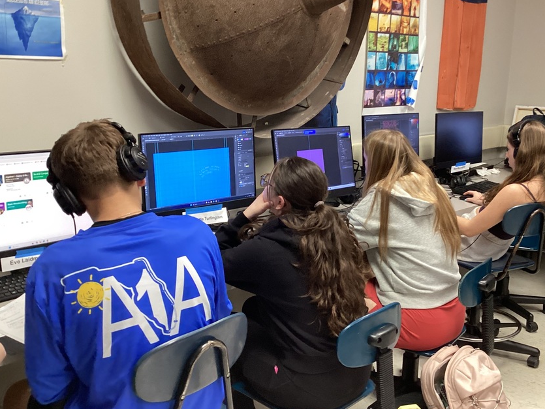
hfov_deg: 48.9
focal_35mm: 38
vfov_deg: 37.7
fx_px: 599
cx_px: 305
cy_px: 197
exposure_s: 1/60
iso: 250
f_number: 2.4
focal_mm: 3.3
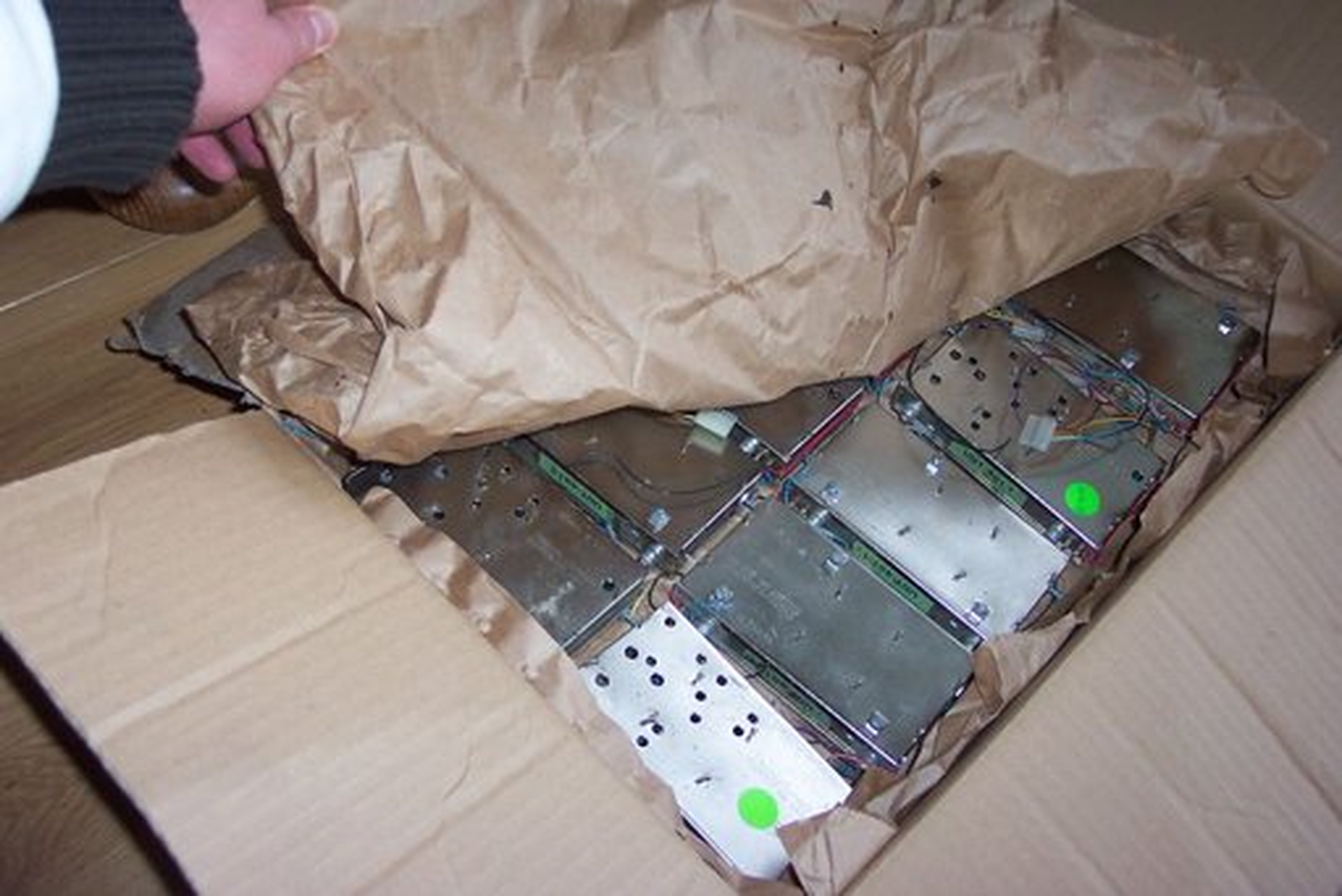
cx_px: 671
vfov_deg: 35.1
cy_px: 448
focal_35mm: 38
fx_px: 1417
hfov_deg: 50.7
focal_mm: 8
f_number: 2.8
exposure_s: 1/30
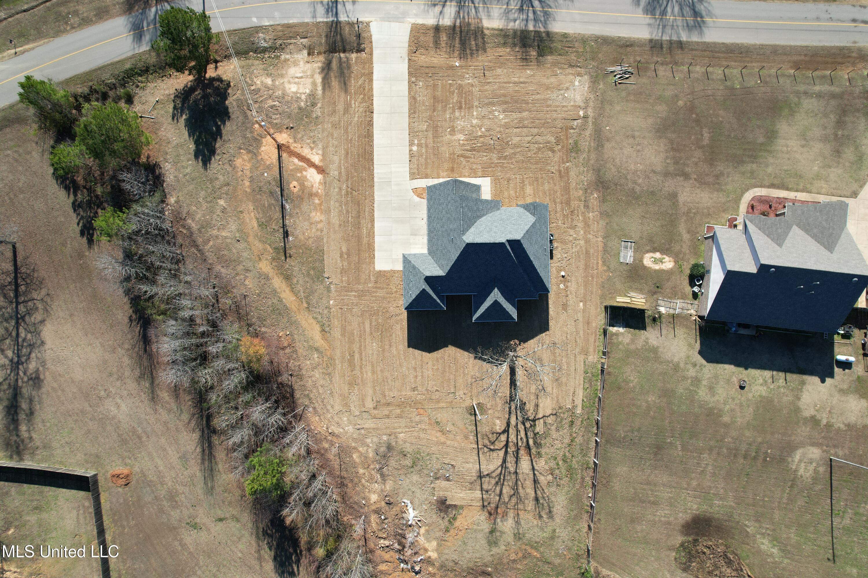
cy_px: 289
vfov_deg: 57.2
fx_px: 530
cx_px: 434
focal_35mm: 22
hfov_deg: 78.6
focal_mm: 8.38
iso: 100
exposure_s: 1/800
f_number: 2.8
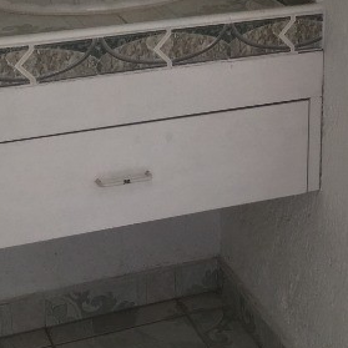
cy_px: 5
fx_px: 1069
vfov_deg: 18.1
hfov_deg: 18.2
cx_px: 313
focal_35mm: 94
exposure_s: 1/120
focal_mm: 4.15
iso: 32
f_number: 2.2
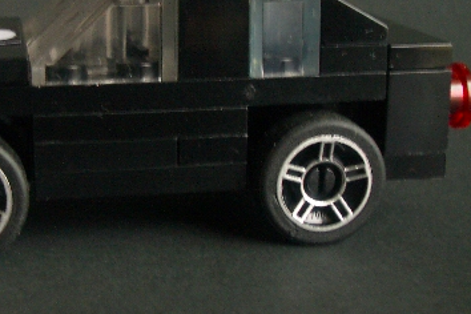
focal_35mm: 77
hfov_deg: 25.9
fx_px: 1007
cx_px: 105
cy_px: 96
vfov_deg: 17.7
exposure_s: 1/8
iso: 100
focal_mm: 6.8
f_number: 2.8
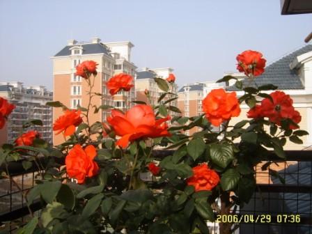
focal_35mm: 35
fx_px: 315
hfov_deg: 52.6
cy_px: 117
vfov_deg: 40.7
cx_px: 156
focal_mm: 5.8
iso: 50
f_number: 5.8
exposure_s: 1/350
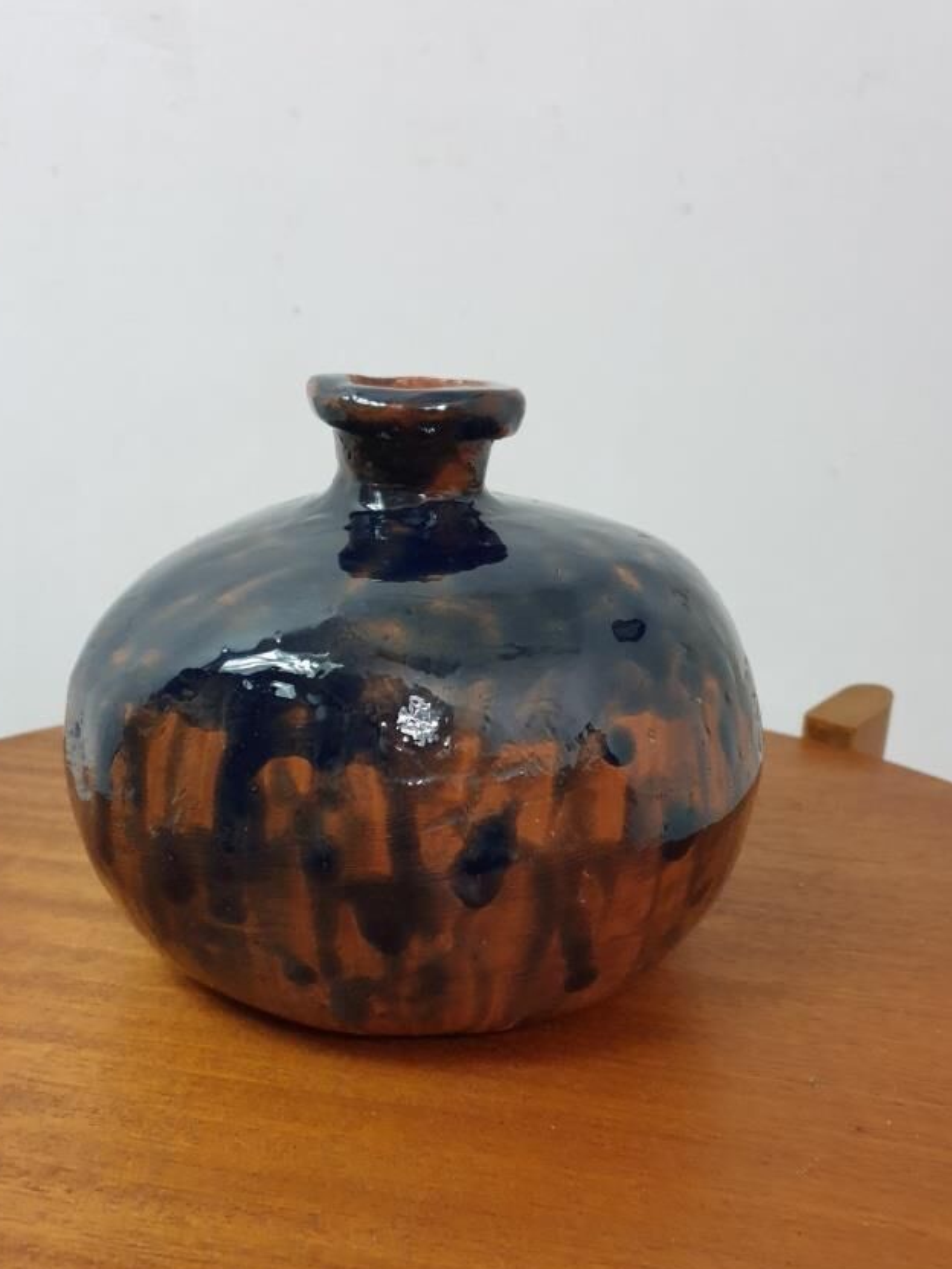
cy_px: 703
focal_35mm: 32
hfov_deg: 44.1
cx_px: 418
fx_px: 1173
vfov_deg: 56.7
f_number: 1.5
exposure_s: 1/33
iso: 320
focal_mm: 4.3
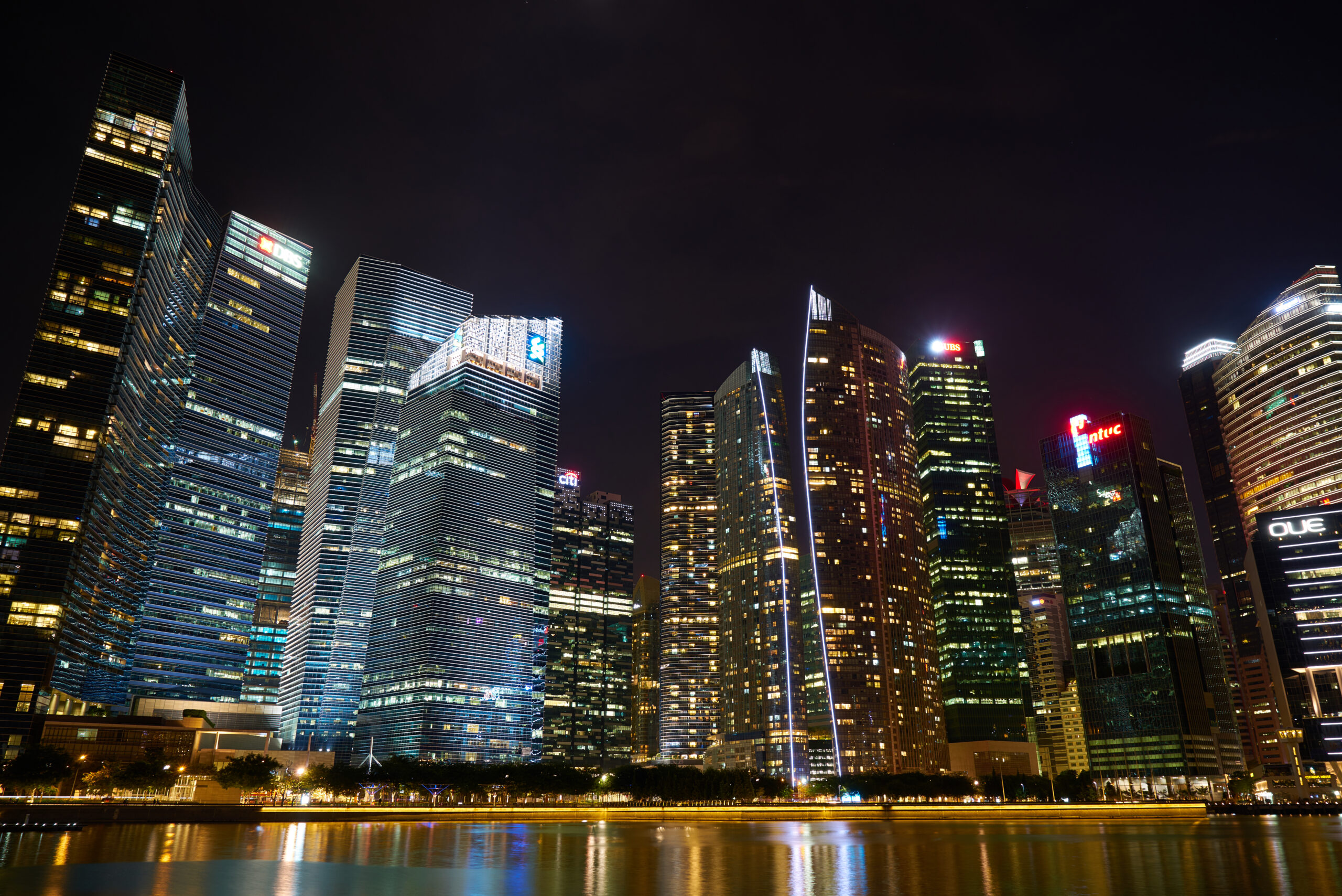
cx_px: 671
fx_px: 895
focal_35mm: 24
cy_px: 448
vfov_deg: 53.2
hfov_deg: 73.7
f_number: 6.3
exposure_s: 10
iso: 100
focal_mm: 24
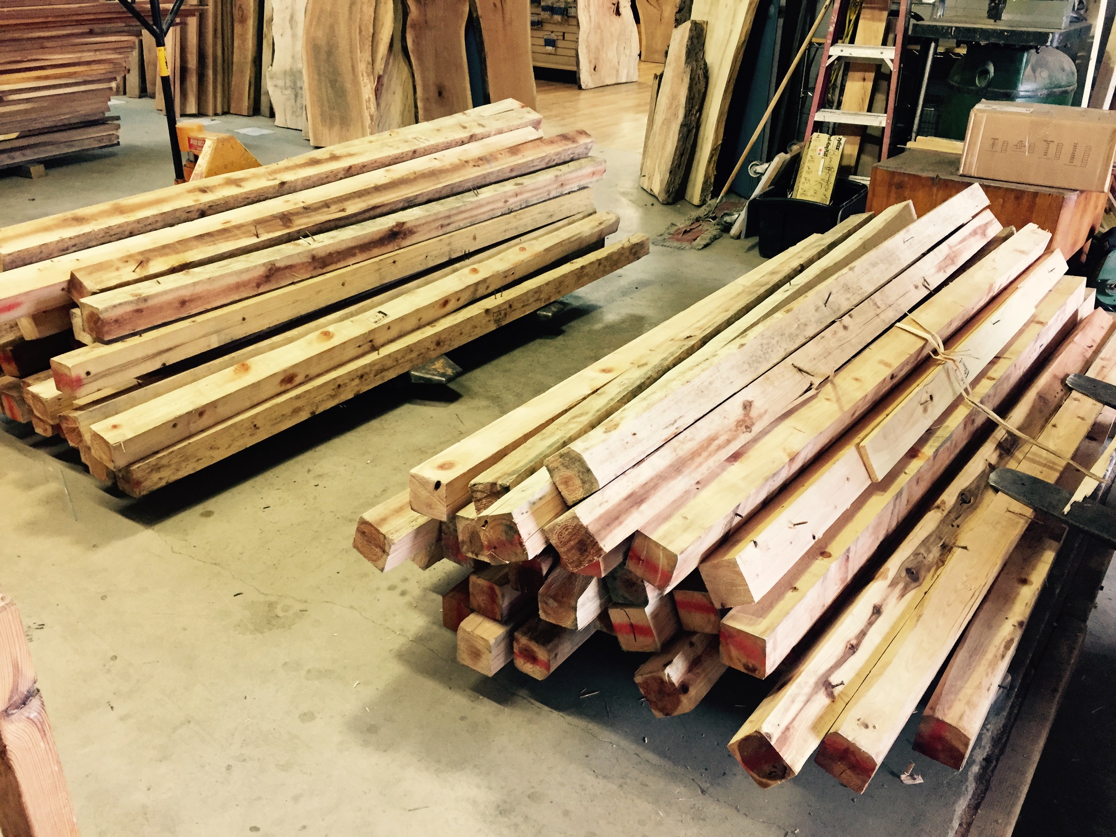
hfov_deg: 61.7
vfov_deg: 48.2
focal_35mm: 29
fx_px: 935
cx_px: 558
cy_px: 418
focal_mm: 4.15
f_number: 2.2
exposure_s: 1/30
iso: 160
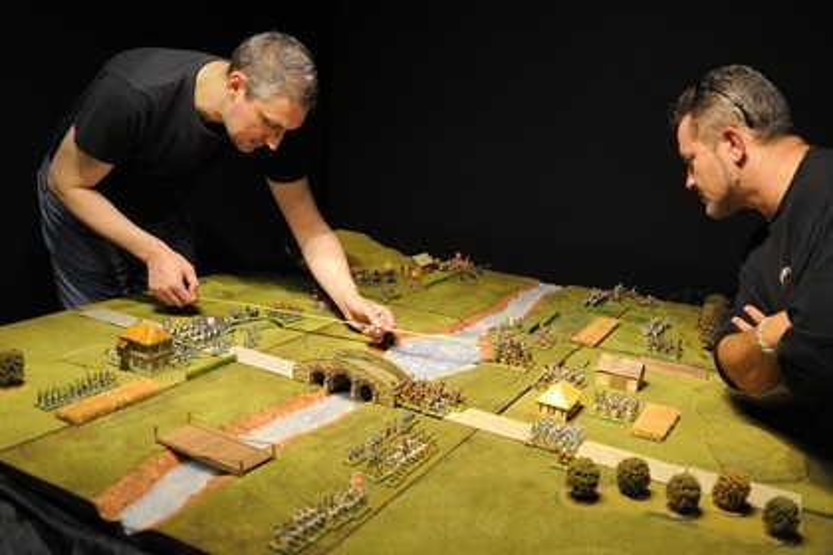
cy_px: 278
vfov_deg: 41.1
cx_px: 416
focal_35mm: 32
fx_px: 740
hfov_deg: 58.7
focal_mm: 32
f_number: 2.8
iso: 400
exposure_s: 1/40
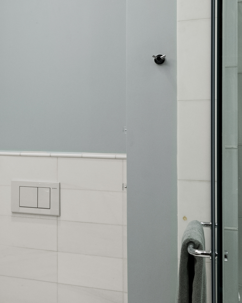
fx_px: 501
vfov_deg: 33.5
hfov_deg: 24.6
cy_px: 132
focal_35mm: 56
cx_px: -47
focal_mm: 14
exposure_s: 1/8
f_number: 9
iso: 320
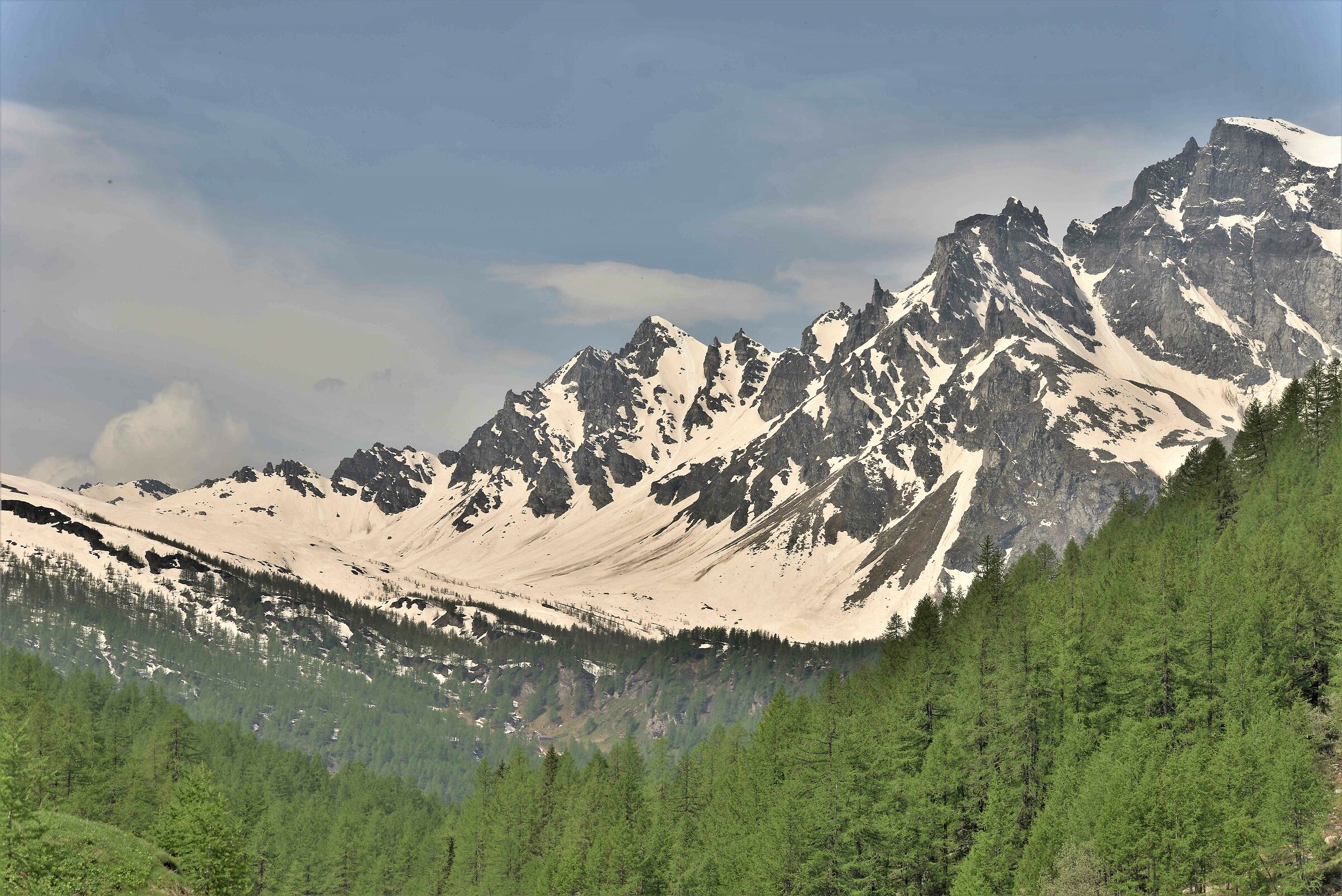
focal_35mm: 105
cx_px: 671
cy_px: 448
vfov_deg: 13.1
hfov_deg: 19.4
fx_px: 3915
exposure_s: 1/500
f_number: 11
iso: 100
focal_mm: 105
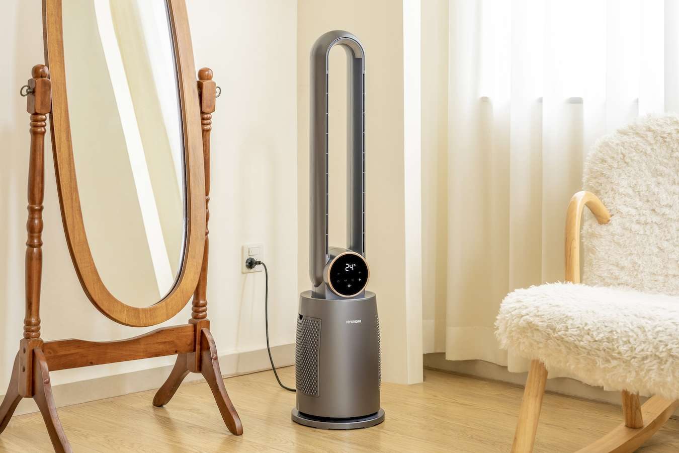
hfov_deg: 28.8
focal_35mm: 70
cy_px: 226
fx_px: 1320
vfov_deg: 19.5
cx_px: 340
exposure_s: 1/13
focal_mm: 70
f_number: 8
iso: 100
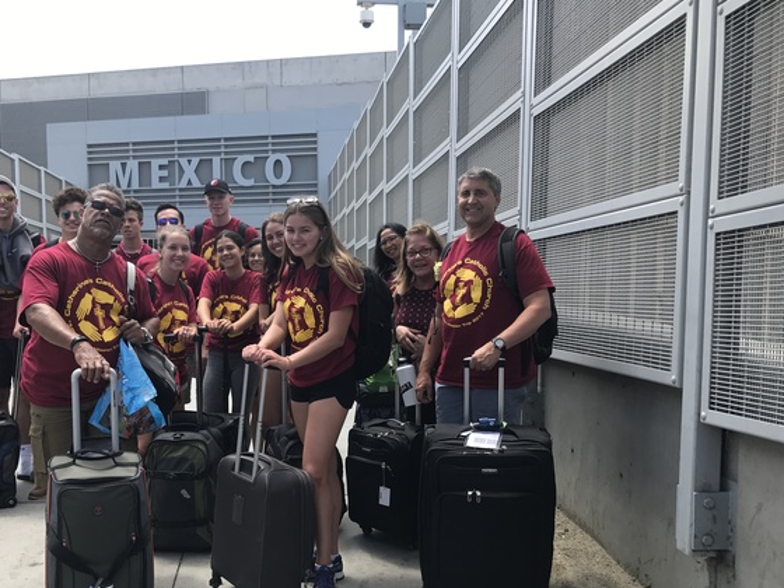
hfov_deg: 51.1
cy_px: 375
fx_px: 815
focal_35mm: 36
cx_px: 319
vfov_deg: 39.3
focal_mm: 3.99
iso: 20
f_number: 1.8
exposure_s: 1/725
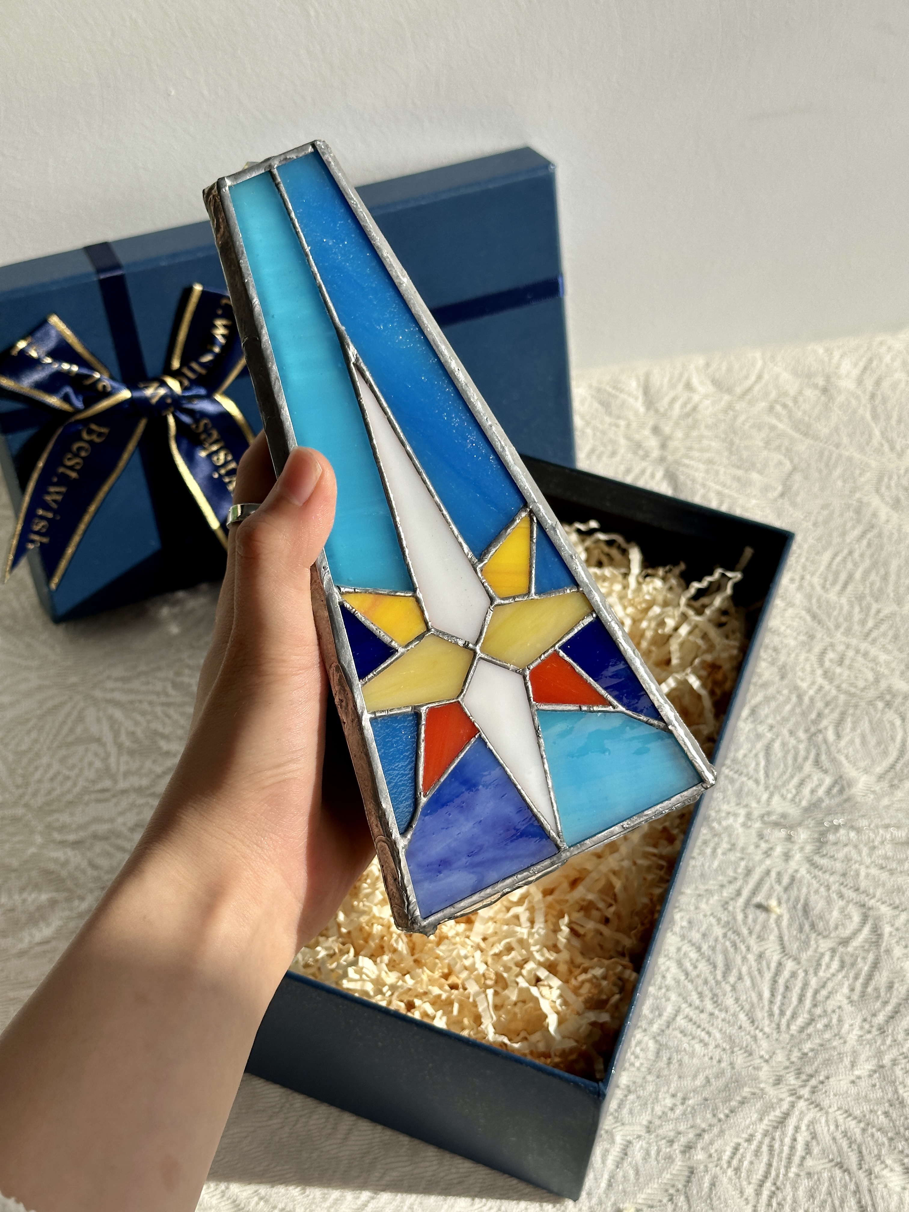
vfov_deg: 39.7
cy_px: 606
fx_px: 1681
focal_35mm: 48
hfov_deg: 30.3
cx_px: 454
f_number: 1.78
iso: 64
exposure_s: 1/2358
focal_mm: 6.86
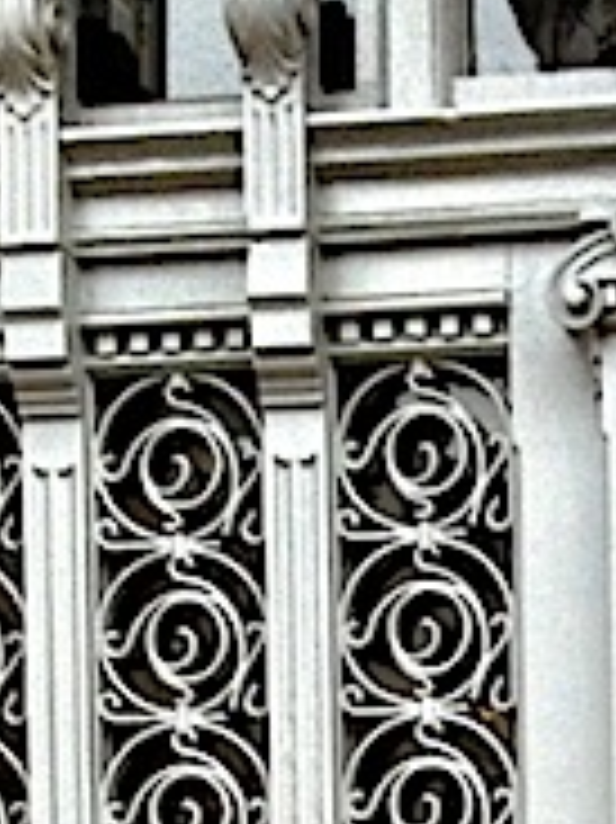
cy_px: 1477
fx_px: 3634
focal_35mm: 153
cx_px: 908
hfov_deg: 9.4
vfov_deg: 11.9
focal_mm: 4.28
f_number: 2.4
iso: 80
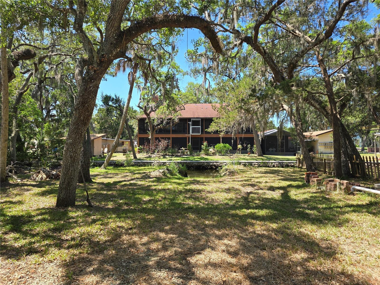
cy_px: 142
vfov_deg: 58.9
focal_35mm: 23
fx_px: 252
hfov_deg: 73.9
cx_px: 190
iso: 12
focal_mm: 6.3
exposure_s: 1/260
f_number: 1.7
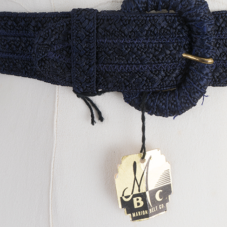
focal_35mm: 47
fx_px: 349
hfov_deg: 35.8
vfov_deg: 36.0
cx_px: 147
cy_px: 101
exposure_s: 1/125
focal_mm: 30
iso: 64
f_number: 14
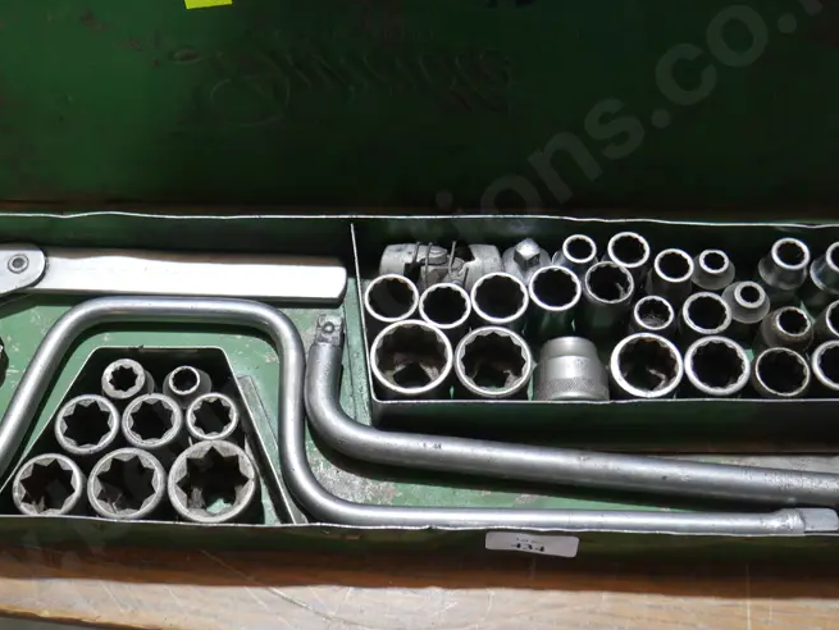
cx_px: 357
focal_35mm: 50
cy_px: 319
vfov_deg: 29.1
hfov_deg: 38.1
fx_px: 1213
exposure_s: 1/60
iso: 400
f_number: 3.6
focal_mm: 16
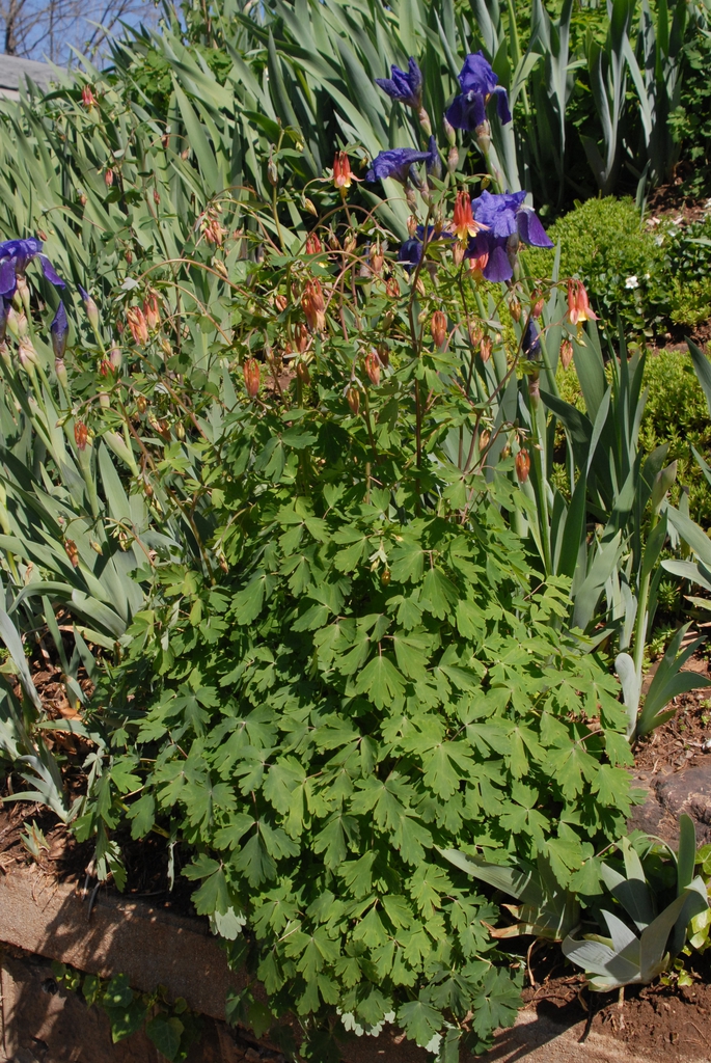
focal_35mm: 42
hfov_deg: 32.0
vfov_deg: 46.4
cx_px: 356
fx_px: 1241
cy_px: 532
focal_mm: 28
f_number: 10
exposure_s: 1/350
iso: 400
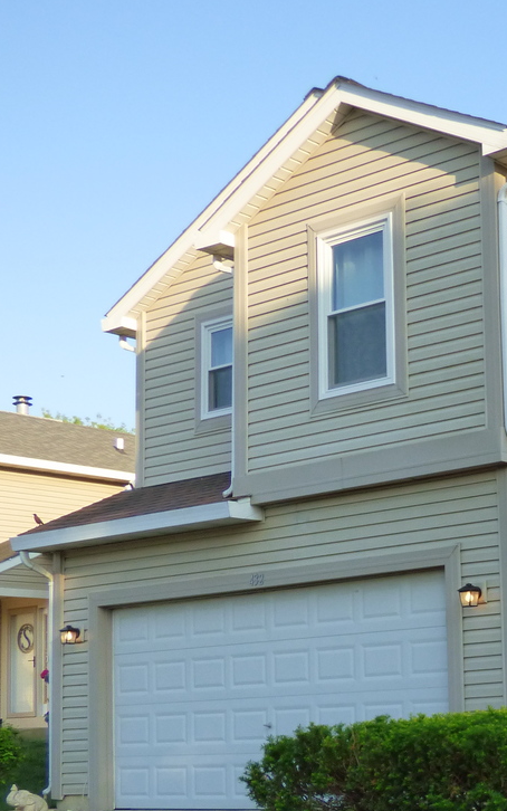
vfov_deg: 33.0
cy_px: 580
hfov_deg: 19.4
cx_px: 691
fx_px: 1348
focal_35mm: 61
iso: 160
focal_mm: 5.04
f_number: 3.2
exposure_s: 1/500
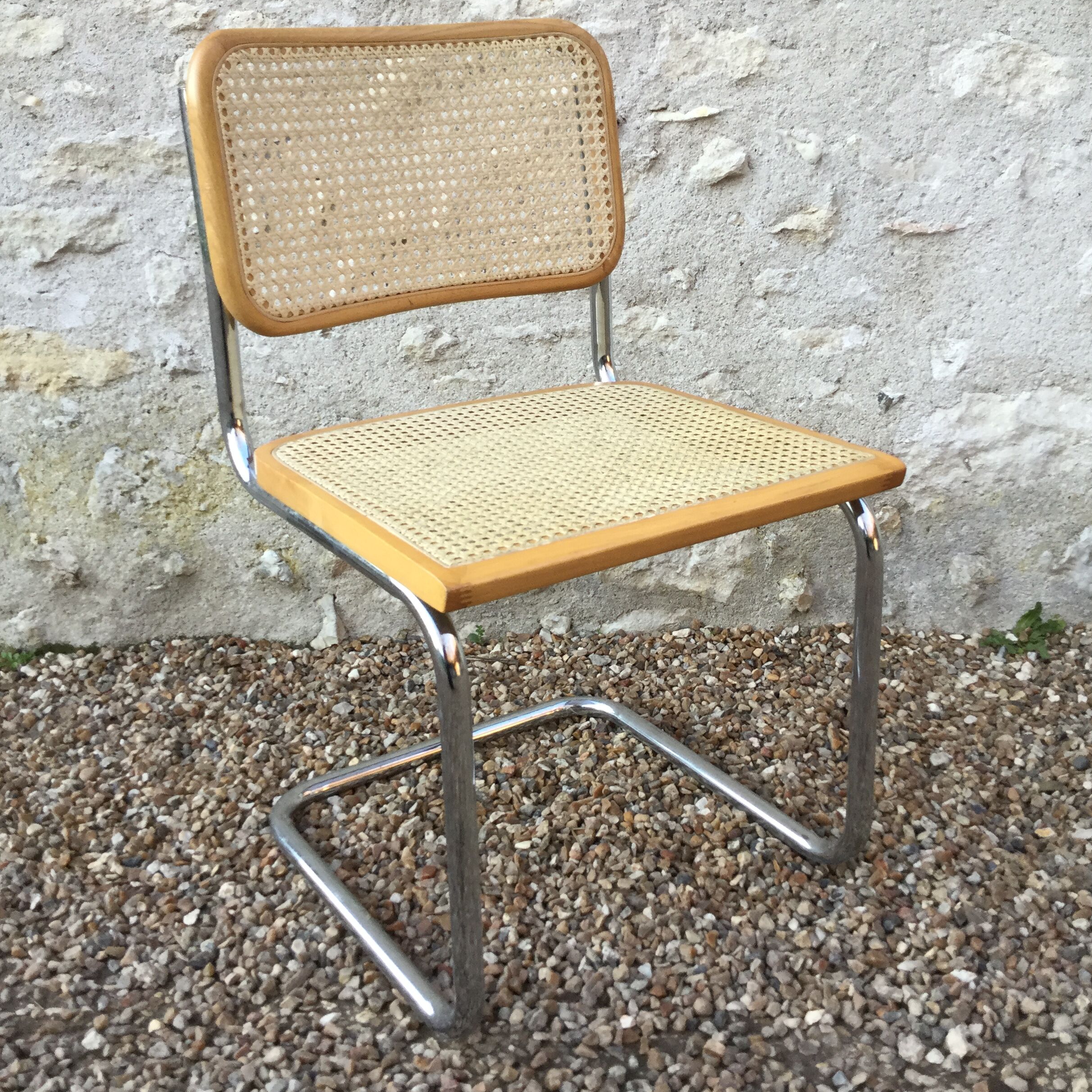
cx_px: 552
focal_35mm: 37
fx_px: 1321
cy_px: 503
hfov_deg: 44.9
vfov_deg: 44.9
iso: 25
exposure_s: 1/33
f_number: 2.4
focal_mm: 3.3
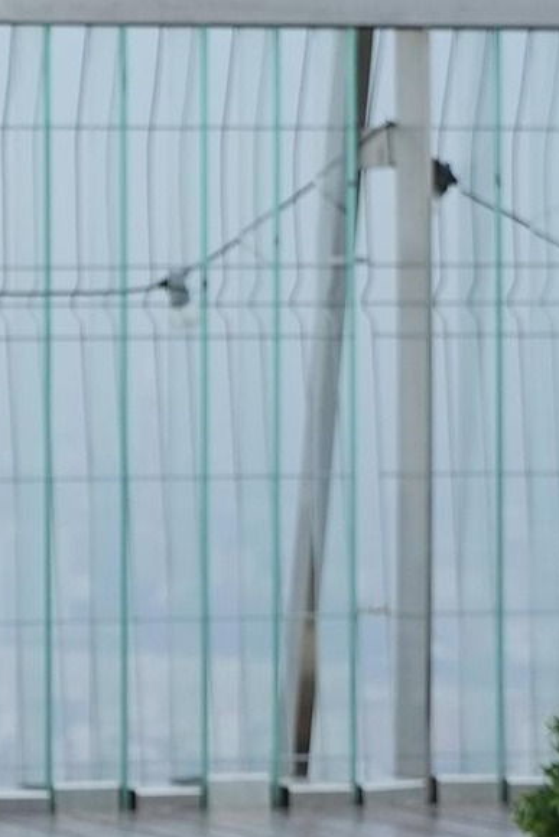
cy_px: 346
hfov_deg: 5.7
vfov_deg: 9.0
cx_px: -1053
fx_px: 5299
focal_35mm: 228
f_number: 4
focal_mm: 34.4
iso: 320
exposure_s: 1/1600
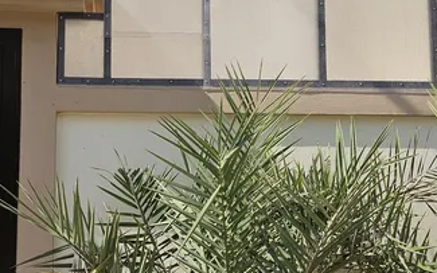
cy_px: 78
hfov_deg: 41.6
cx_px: 165
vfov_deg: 26.6
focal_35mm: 48
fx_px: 572
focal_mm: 6.3
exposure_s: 1/2000
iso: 20
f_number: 1.7
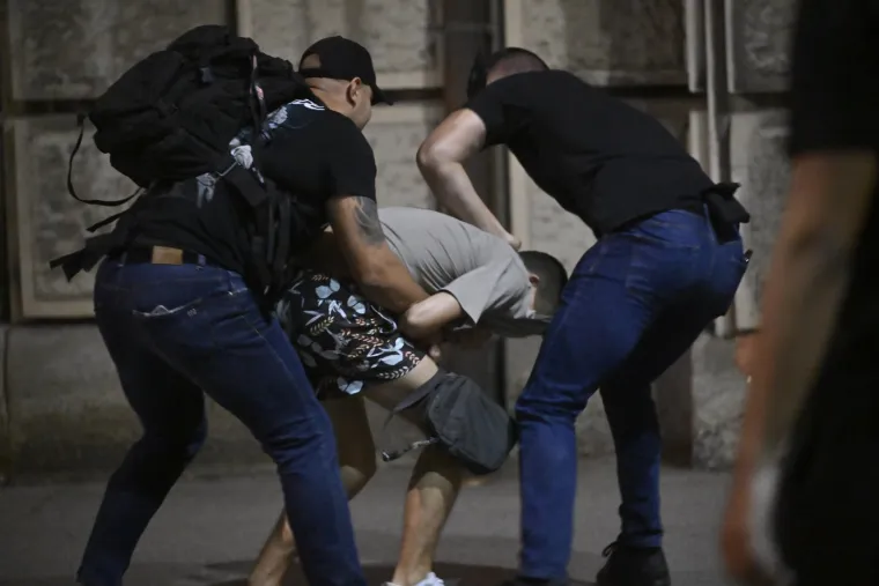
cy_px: 293
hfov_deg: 11.7
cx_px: 440
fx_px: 4273
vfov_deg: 7.8
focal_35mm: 175
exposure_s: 1/200
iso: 10000
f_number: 2.8
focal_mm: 175
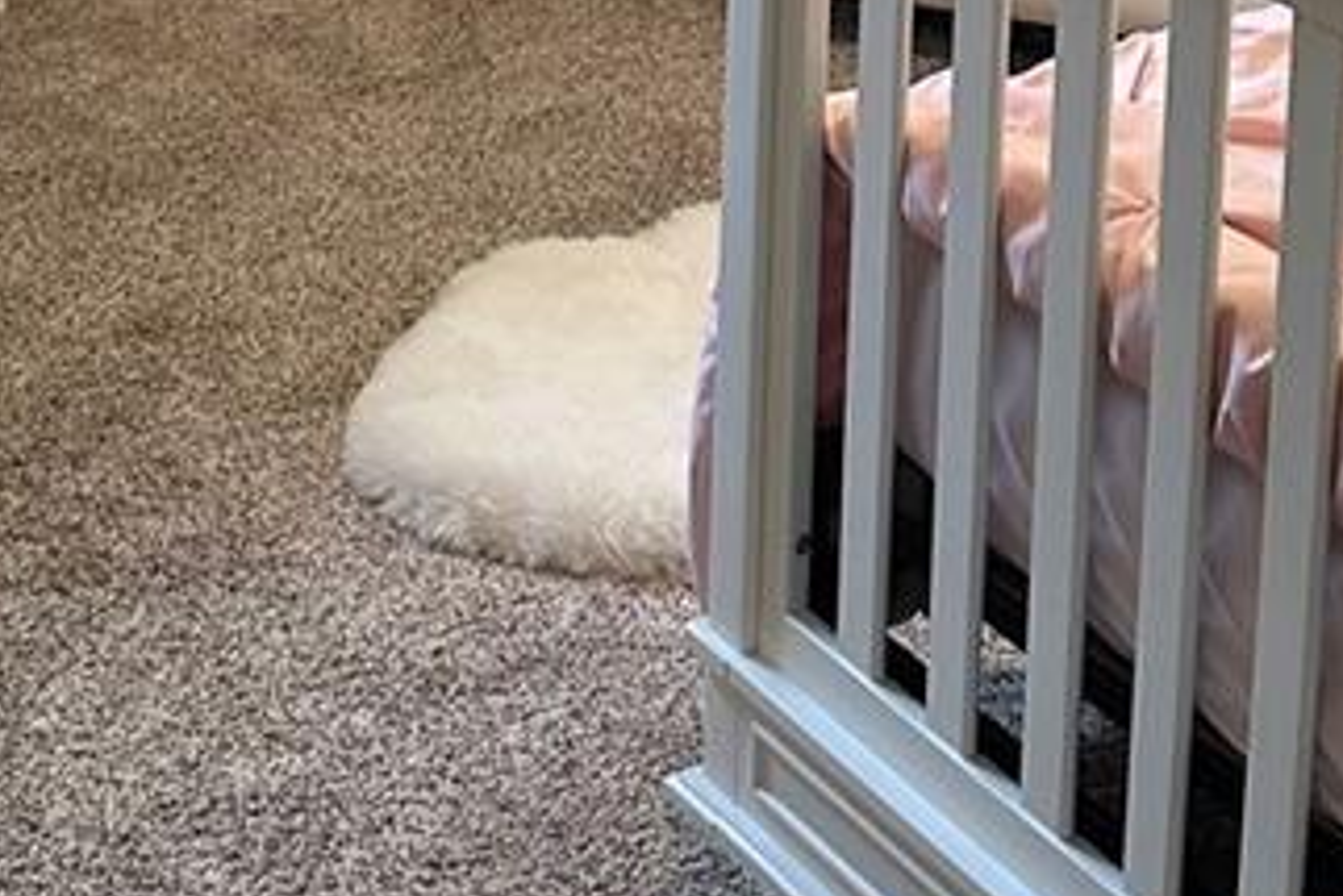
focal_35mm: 93
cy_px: -613
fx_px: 3471
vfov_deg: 13.5
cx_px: 505
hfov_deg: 21.9
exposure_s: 1/60
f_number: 1.78
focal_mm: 6.86
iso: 200
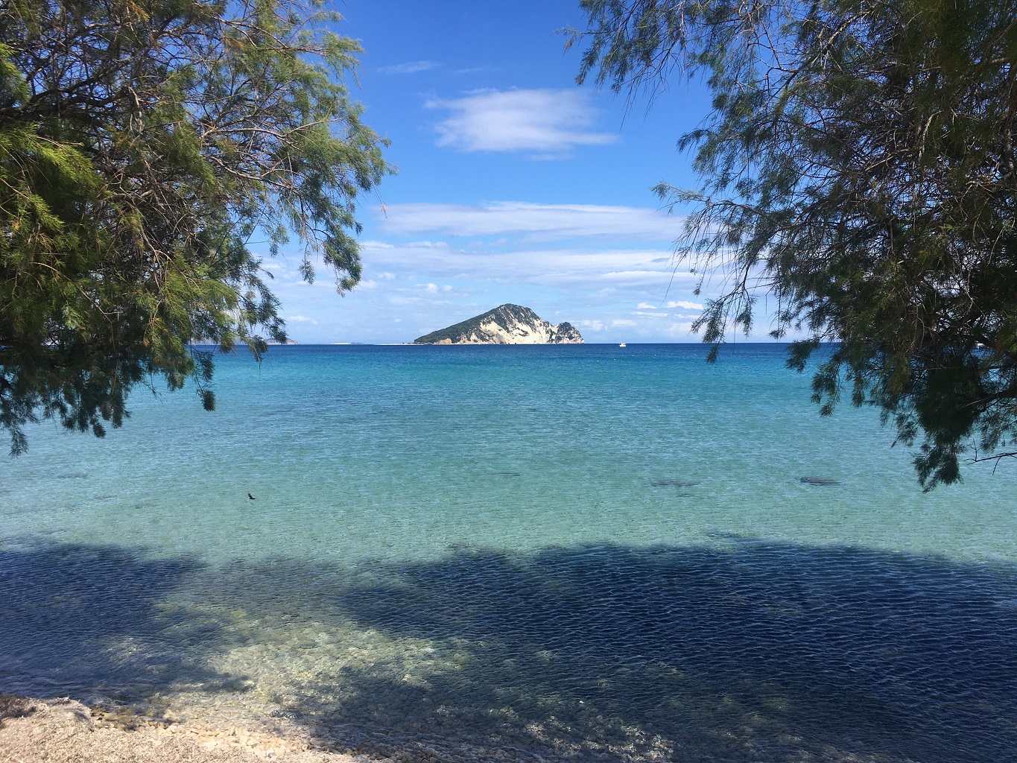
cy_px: 382
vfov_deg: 48.2
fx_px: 852
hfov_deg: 61.7
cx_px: 508
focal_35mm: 29
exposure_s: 1/1972
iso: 25
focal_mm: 4.15
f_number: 2.2
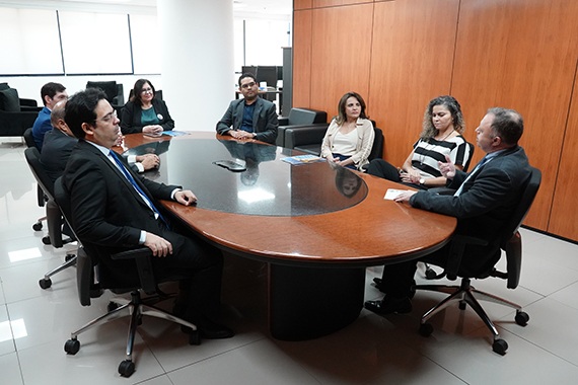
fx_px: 450
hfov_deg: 65.5
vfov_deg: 46.4
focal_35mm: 28
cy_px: 192
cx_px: 289
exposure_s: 1/250
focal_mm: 28
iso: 10000
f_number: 6.3
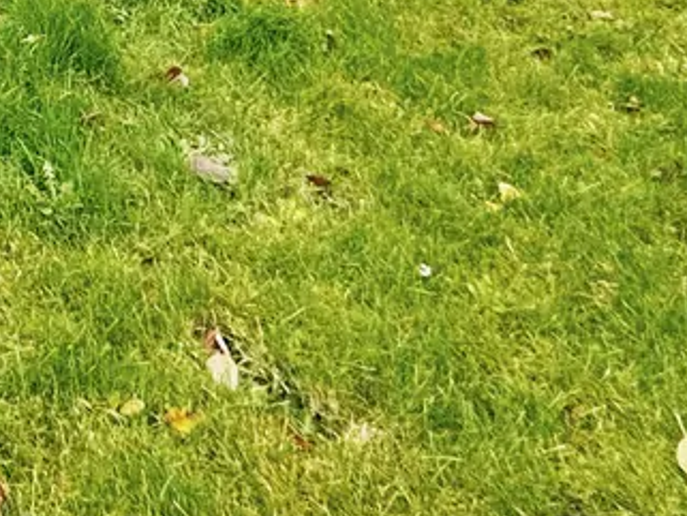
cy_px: -507
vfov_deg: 17.5
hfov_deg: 23.8
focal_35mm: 61
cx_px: -392
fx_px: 1211
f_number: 2.2
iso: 40
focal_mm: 2.22
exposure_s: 1/329
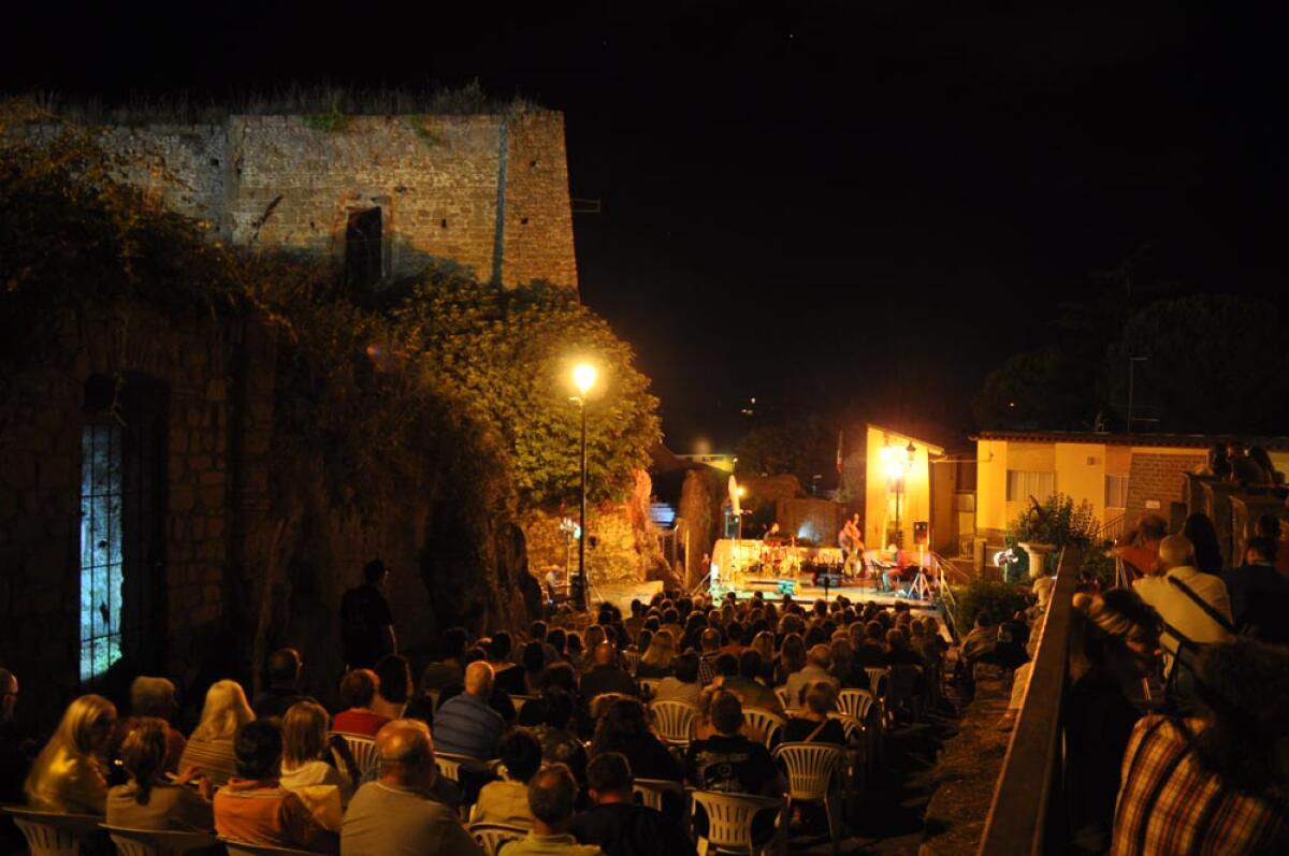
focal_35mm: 30
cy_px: 428
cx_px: 644
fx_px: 1073
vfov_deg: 43.5
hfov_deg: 62.0
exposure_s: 1/1.6
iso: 320
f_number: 3.5
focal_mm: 20
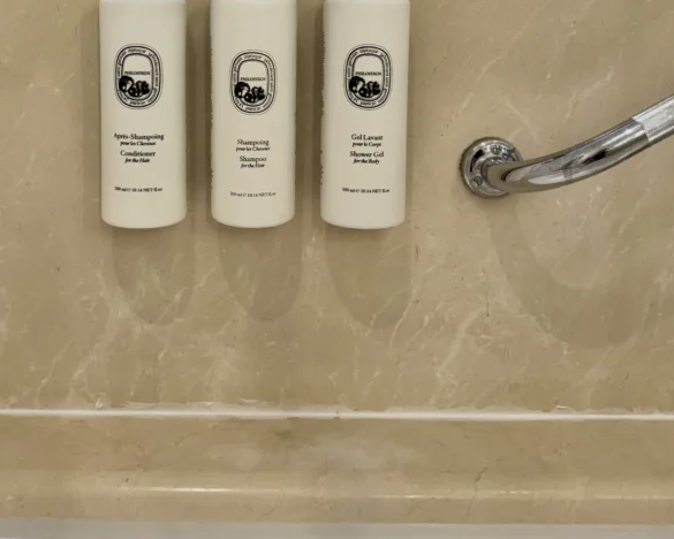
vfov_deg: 35.0
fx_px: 818
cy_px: 88
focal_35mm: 41
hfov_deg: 44.5
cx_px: 268
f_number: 1.78
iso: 160
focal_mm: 6.86
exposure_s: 1/100
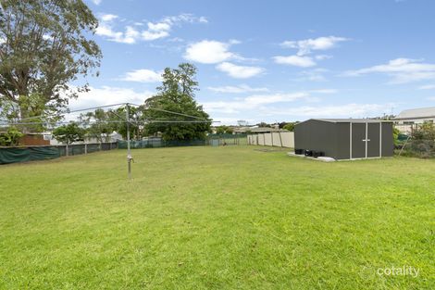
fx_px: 145
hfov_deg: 112.6
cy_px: 145
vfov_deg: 90.0
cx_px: 218
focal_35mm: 12
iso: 100
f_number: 8
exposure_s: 1/200
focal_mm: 12
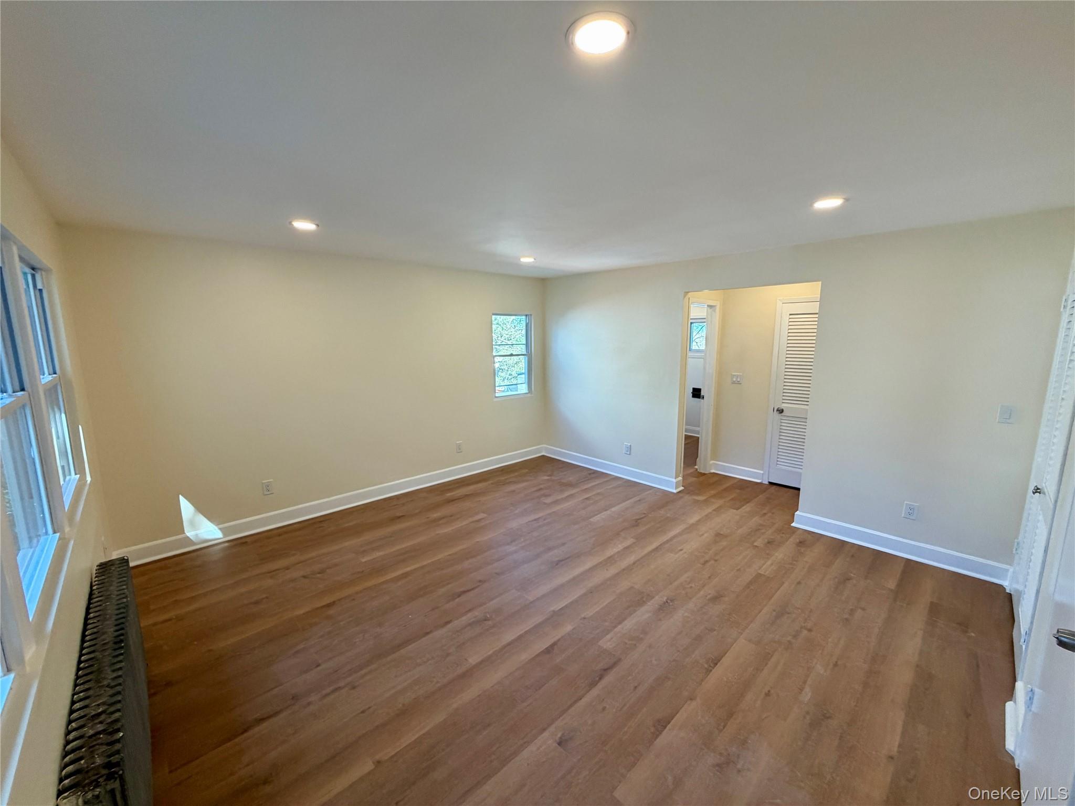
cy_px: 403
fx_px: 435
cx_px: 538
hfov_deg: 102.1
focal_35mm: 14
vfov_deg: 85.7
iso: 160
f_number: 2.2
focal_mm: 2.22
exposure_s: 1/120
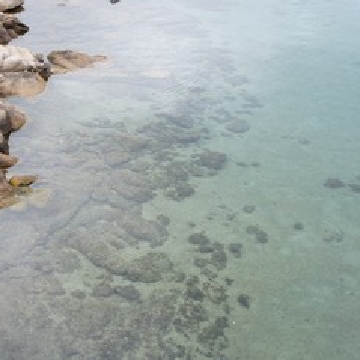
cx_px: 65
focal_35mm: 49
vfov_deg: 34.5
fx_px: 577
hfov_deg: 33.5
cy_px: 226
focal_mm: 20
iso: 250
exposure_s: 1/80
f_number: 5.6
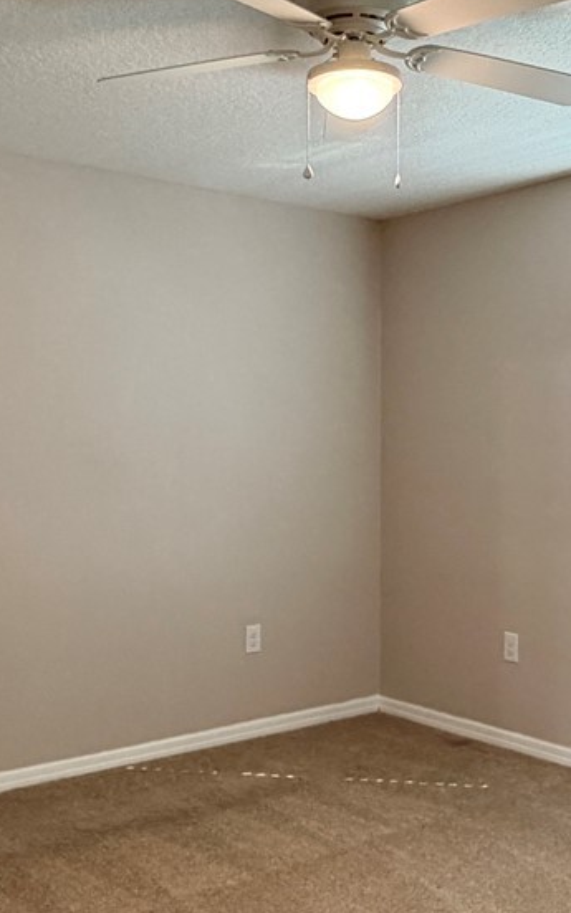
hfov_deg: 29.5
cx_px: 412
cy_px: 437
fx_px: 1071
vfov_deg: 46.2
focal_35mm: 43
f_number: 2.2
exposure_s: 1/60
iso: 250
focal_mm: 2.22
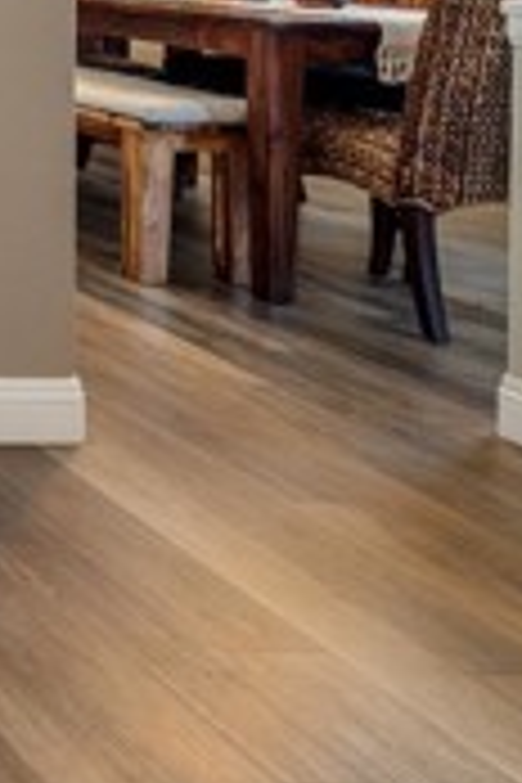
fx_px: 1323
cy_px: -115
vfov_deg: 29.2
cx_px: -760
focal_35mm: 61
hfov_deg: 14.2
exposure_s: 1/5
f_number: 9
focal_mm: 16.5
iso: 800
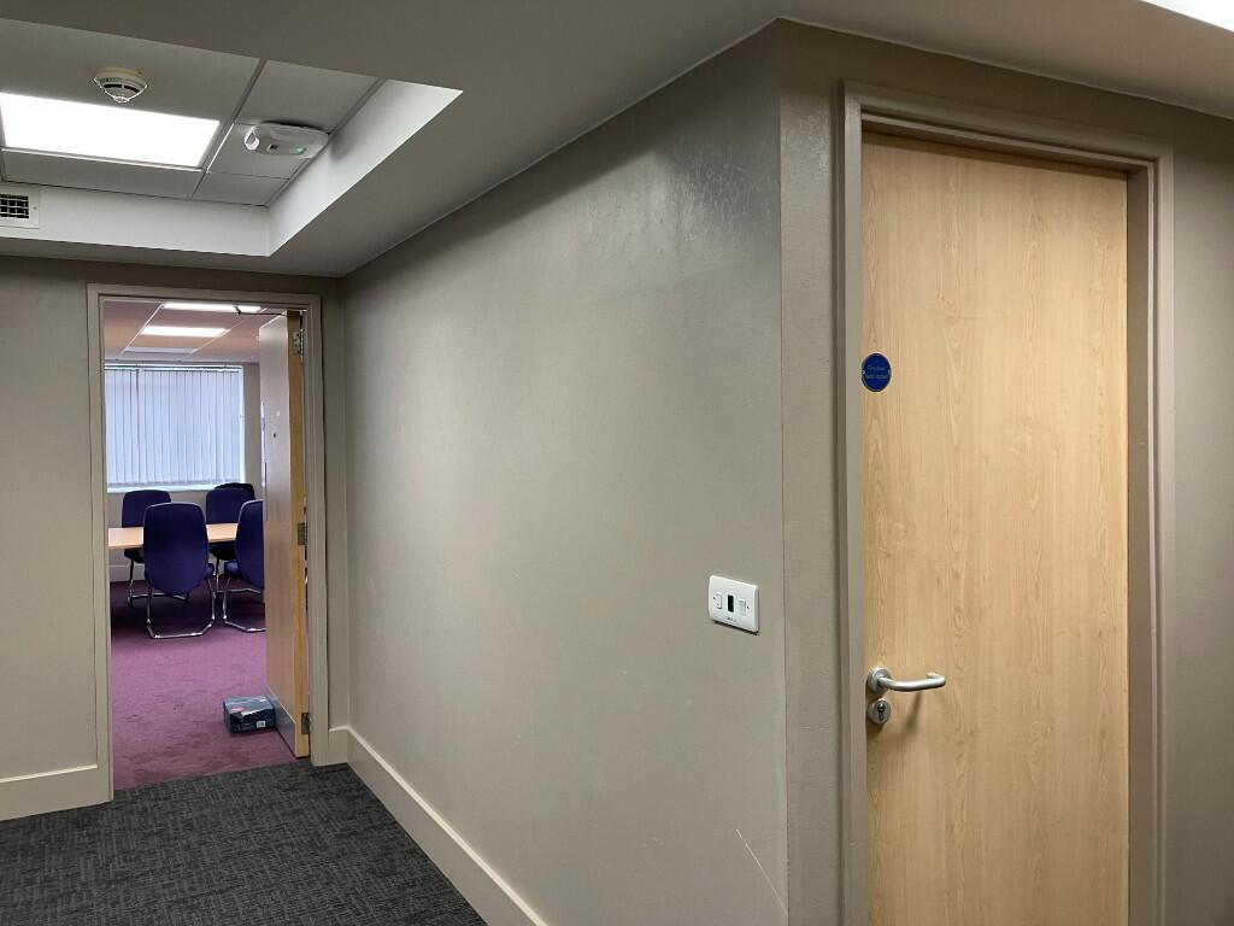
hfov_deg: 63.4
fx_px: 998
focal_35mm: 28
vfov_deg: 49.7
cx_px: 617
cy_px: 463
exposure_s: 1/50
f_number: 1.8
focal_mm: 3.99
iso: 64
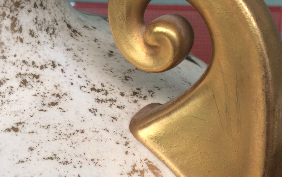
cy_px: 124
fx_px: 430
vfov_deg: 23.0
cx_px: 174
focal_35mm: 56
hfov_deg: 36.1
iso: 50
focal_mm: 4.15
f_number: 2.2
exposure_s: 1/33
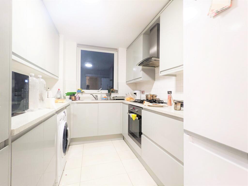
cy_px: 93
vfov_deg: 78.1
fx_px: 115
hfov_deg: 94.5
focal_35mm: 16
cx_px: 124
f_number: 2.2
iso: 261
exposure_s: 1/25
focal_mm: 2.22
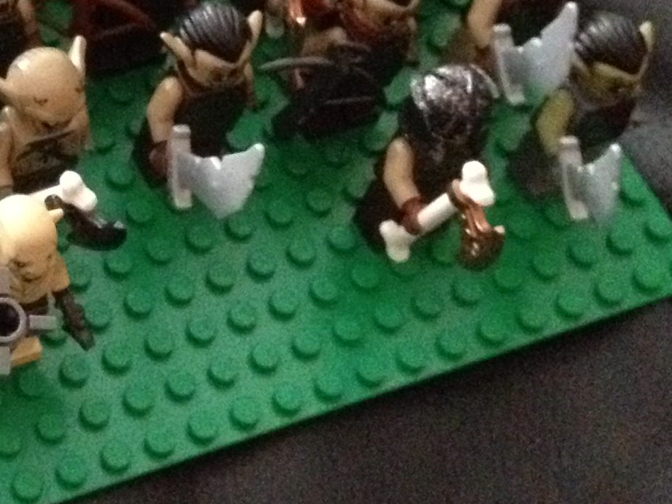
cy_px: -161
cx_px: -167
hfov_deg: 15.4
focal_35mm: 123
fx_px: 2388
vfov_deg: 11.7
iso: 800
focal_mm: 4.28
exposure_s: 1/15
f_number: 2.4
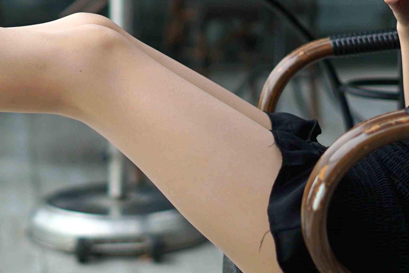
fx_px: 1341
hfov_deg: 17.1
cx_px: 28
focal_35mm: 118
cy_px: 83
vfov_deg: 11.6
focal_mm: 50
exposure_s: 1/2000
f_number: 1.8
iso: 250
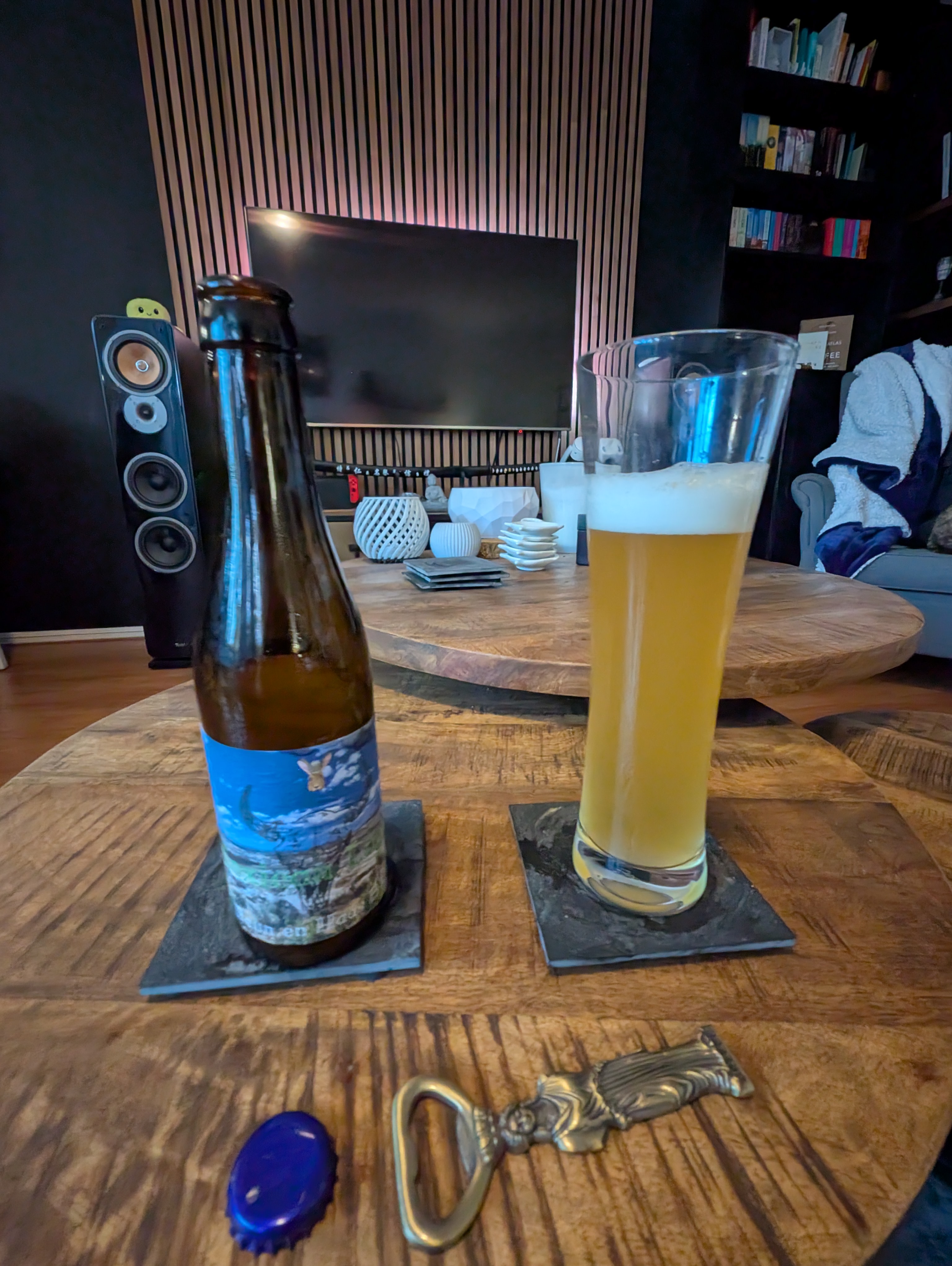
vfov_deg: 106.1
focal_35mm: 13
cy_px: 633
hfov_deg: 90.1
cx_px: 476
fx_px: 476
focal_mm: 1.95
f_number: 2.2
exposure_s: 1/19.9
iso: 1112
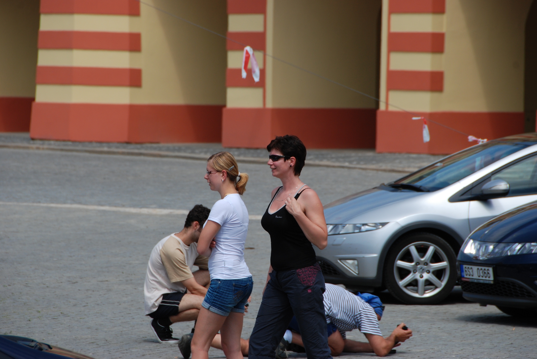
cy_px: 180
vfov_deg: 4.6
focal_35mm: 300
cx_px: 268
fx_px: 4480
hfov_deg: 6.9
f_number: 8
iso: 200
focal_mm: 200
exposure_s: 1/640
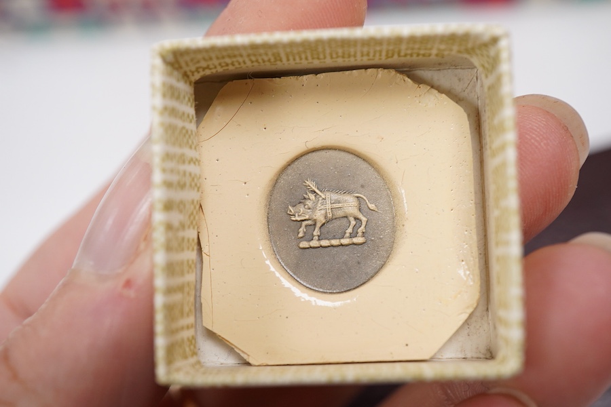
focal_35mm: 45
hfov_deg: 43.6
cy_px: 204
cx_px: 306
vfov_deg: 29.9
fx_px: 764
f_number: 9
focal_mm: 30
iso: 1250
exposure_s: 1/125
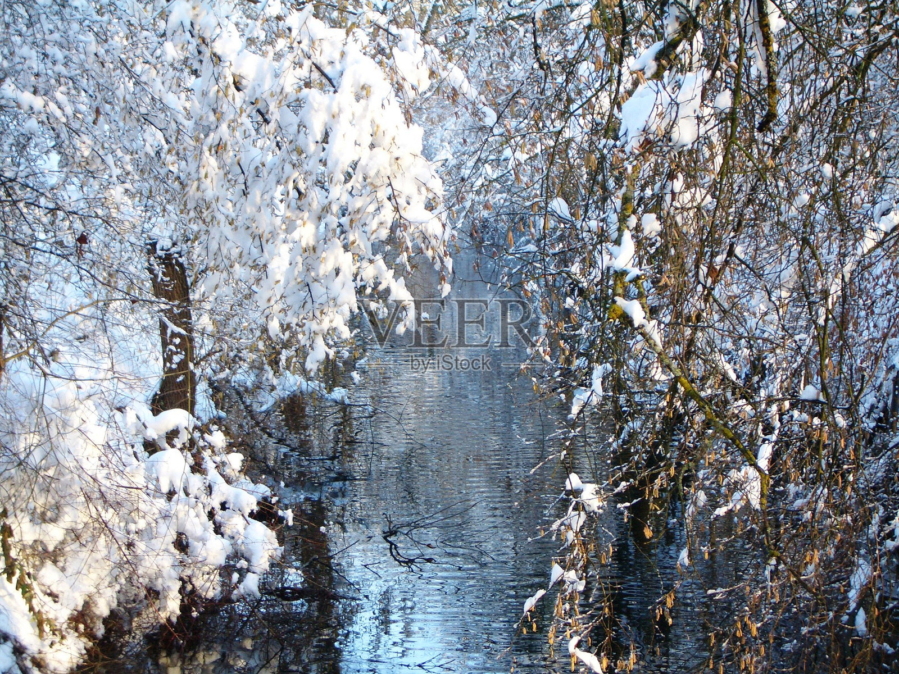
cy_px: 337
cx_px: 450
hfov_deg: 22.3
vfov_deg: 16.8
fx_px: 2285
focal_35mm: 88
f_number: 4.4
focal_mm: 14.6
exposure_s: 1/80
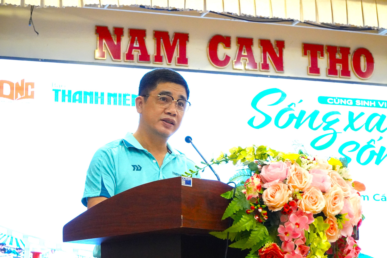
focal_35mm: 88
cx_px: 194
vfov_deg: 15.4
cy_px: 129
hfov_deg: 23.0
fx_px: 951
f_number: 8
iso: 6400
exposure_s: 1/100
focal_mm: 59
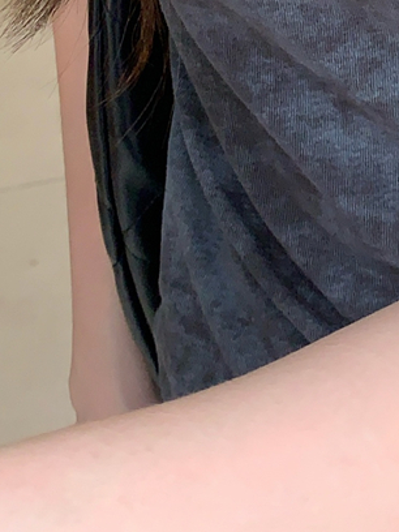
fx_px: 1568
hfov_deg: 13.8
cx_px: 545
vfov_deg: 18.1
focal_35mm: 102
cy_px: -134
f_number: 1.8
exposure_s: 1/109
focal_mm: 4.25
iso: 100
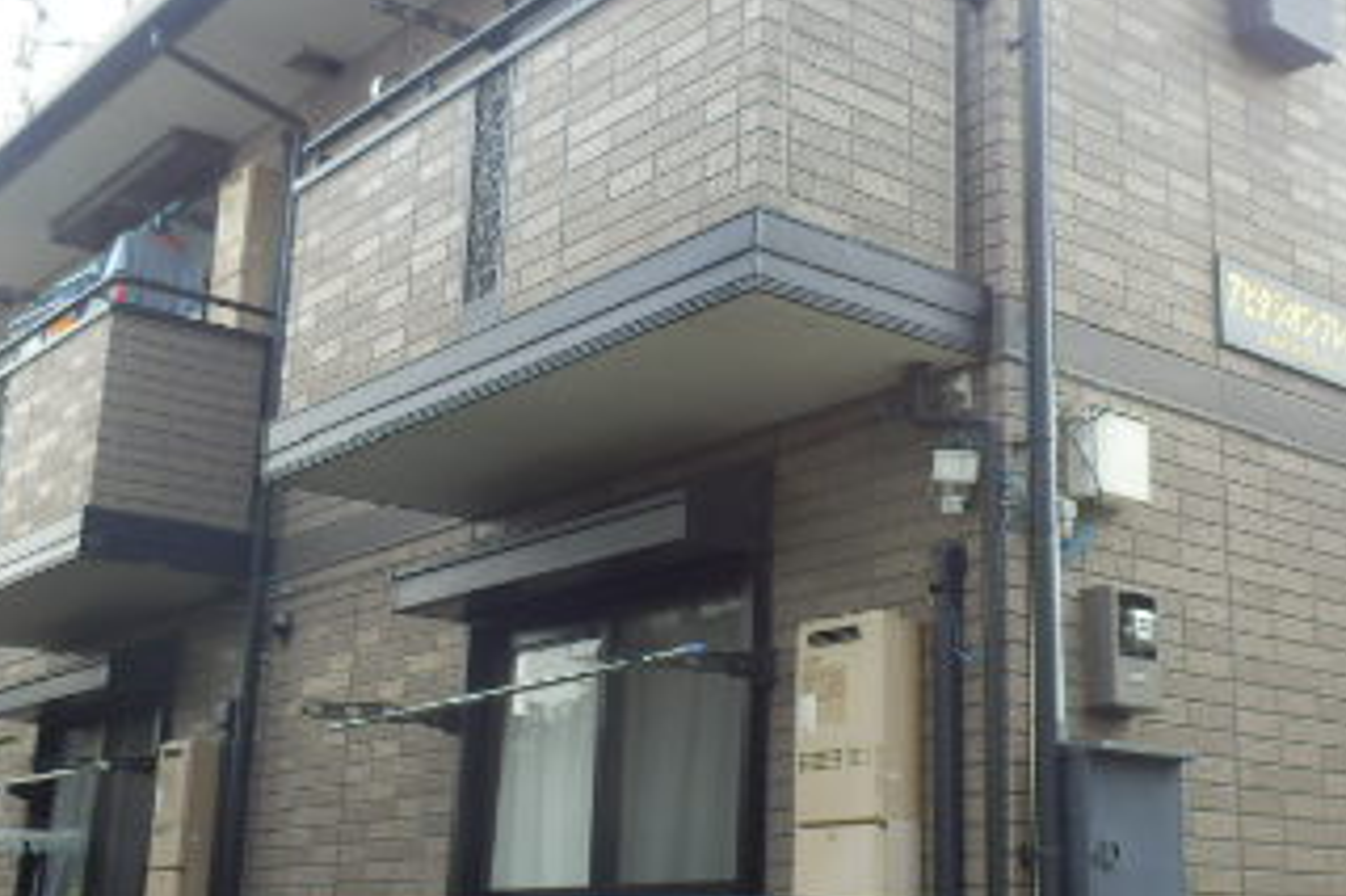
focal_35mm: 50
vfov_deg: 27.0
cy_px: 437
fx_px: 1868
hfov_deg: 39.4
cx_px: 841
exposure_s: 1/160
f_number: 3
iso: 80
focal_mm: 4.2
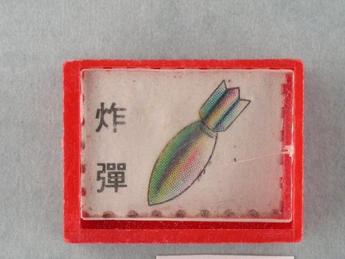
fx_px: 1954
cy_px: 167
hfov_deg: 10.1
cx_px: 190
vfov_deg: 7.6
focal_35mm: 196
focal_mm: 29.9
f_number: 6.2
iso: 200
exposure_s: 1/30
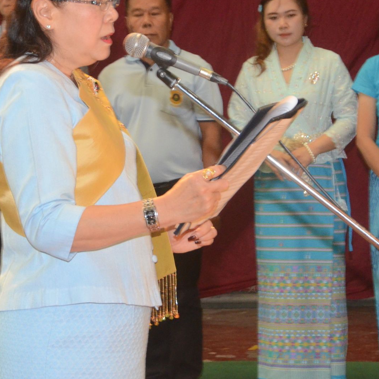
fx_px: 2304
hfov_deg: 9.4
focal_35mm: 186
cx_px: 182
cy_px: 104
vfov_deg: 9.4
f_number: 9
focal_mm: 62
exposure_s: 1/60
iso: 2500
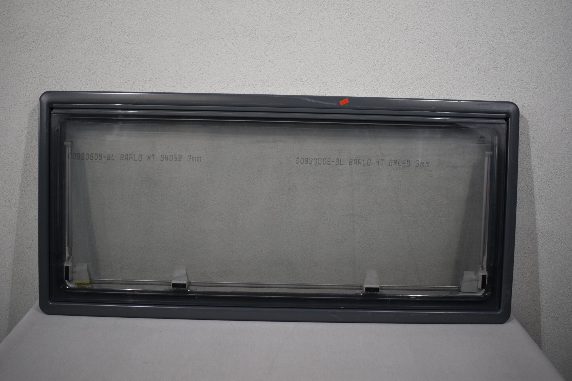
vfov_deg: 40.0
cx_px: 286
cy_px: 190
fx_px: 524
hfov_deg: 57.2
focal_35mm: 33
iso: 450
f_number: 3.8
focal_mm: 22
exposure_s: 1/250
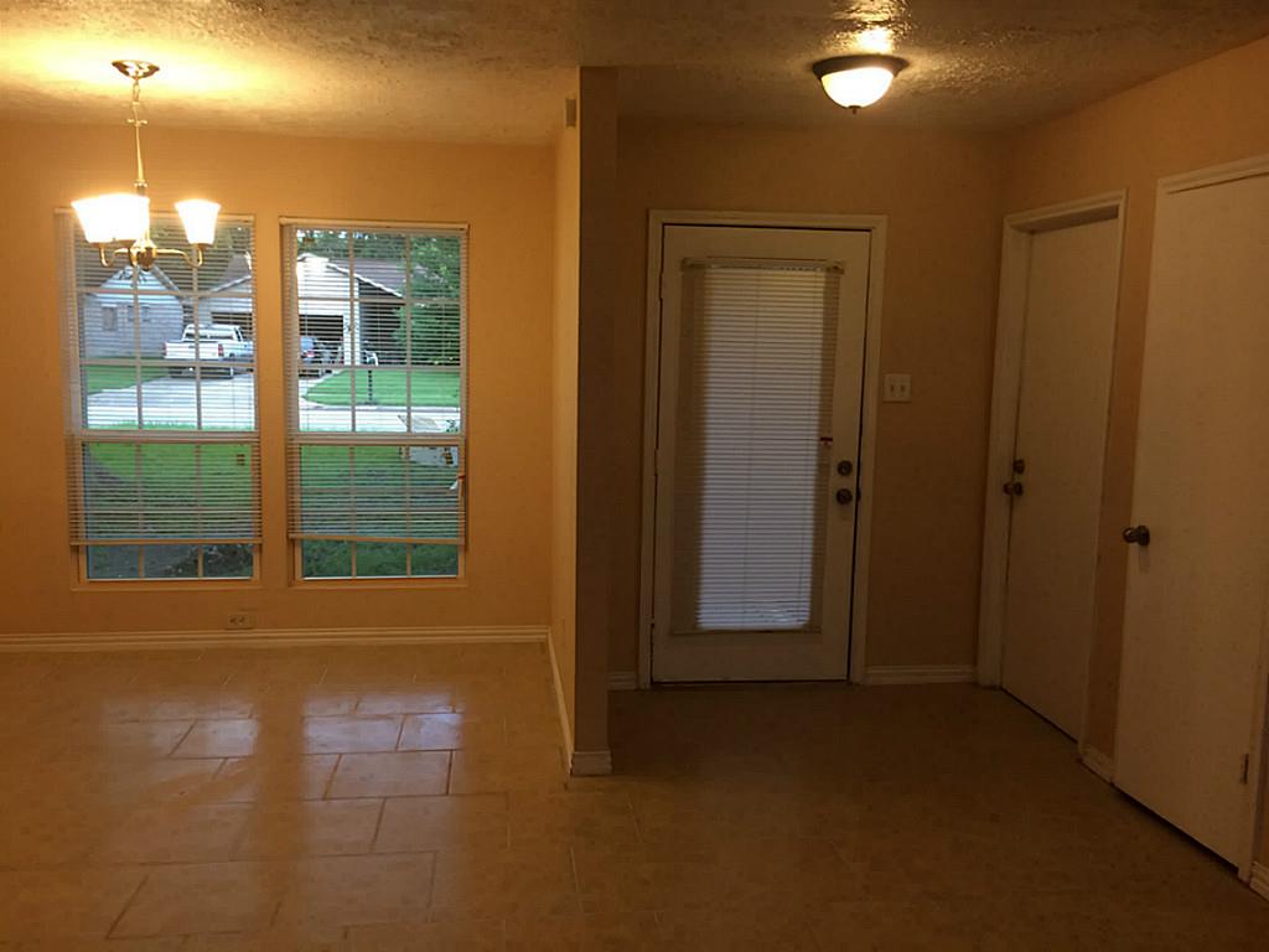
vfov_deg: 48.2
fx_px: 1063
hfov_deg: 61.7
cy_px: 476
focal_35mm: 29
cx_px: 634
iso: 64
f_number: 2.2
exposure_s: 1/30
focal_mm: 4.15
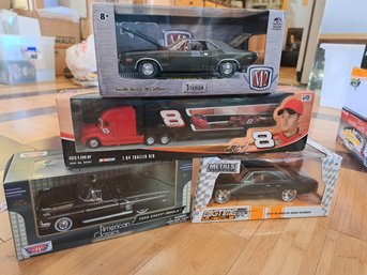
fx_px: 254
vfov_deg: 56.8
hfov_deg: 71.6
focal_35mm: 24
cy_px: 138
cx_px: 184
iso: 800
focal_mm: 5.23
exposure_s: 1/24
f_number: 1.8
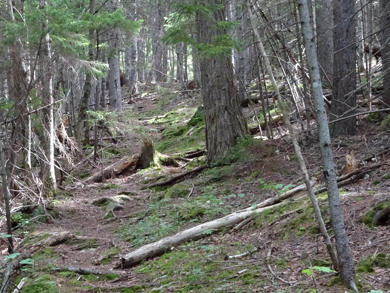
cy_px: 152
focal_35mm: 86
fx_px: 969
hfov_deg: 22.5
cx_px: 98
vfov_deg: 17.2
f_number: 4.5
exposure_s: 1/50
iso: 500
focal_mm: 8.51
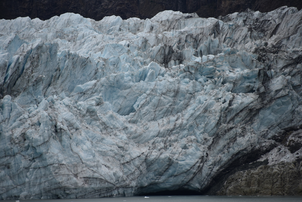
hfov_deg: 8.2
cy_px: 101
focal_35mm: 250
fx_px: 2098
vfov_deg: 5.5
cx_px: 151
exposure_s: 1/500
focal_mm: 250
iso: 220
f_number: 5.6
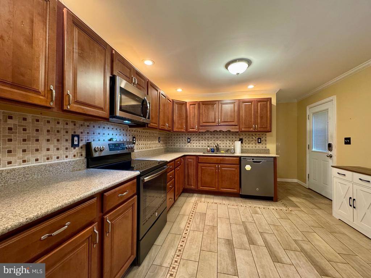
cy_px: 139
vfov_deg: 85.7
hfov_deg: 102.1
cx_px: 186
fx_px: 150
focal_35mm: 14
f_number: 2.2
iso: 400
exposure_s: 1/60
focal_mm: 2.22
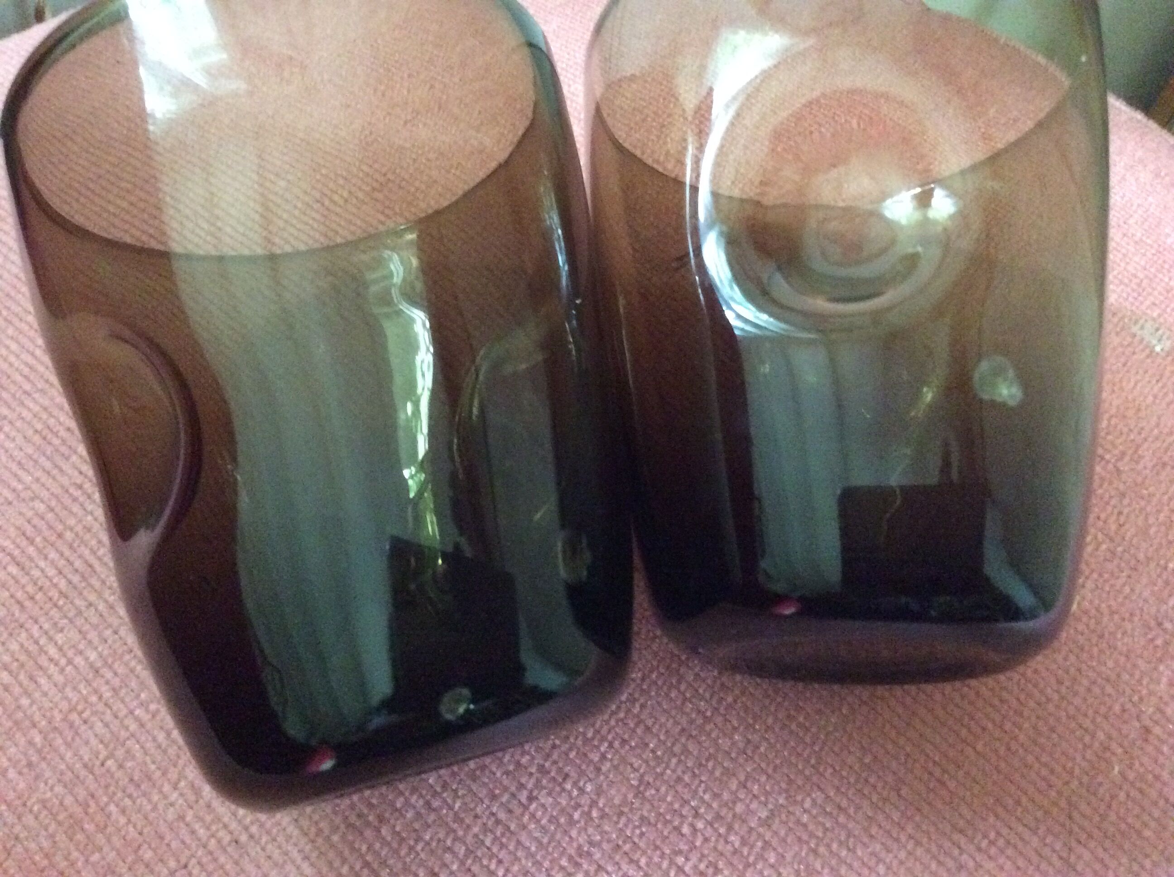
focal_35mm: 32
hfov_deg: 56.9
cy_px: 438
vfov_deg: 44.1
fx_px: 1084
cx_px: 587
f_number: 2.4
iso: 640
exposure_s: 1/17
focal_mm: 3.3
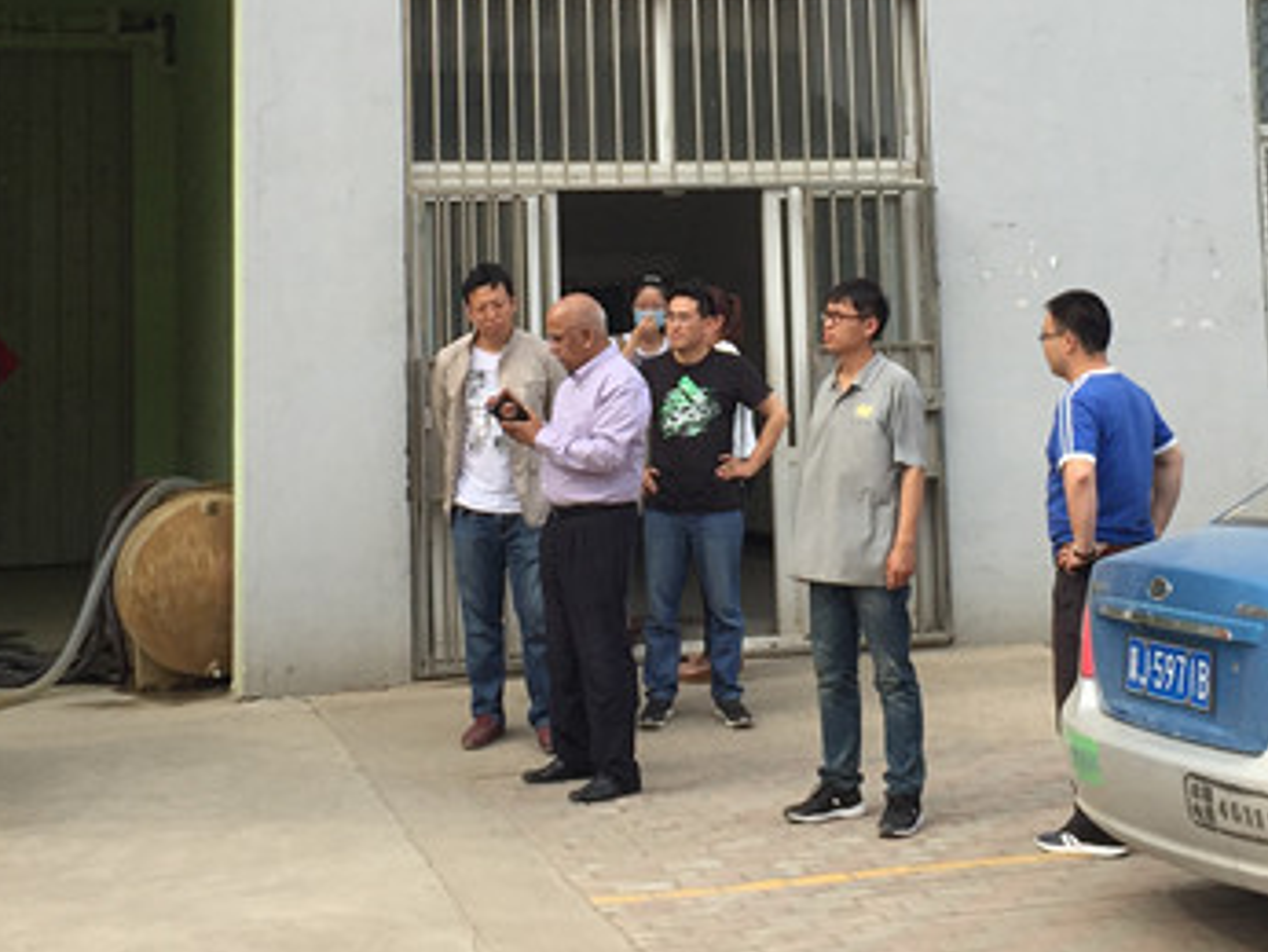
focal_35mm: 67
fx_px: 2456
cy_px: 92
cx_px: 711
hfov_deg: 28.9
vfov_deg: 21.5
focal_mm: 4.15
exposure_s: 1/746
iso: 32
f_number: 2.2
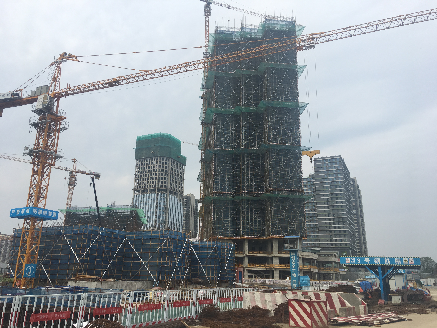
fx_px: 366
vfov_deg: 48.2
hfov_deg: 61.7
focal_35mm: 29
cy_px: 164
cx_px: 218
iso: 25
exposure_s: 1/1832
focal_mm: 4.15
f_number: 2.2
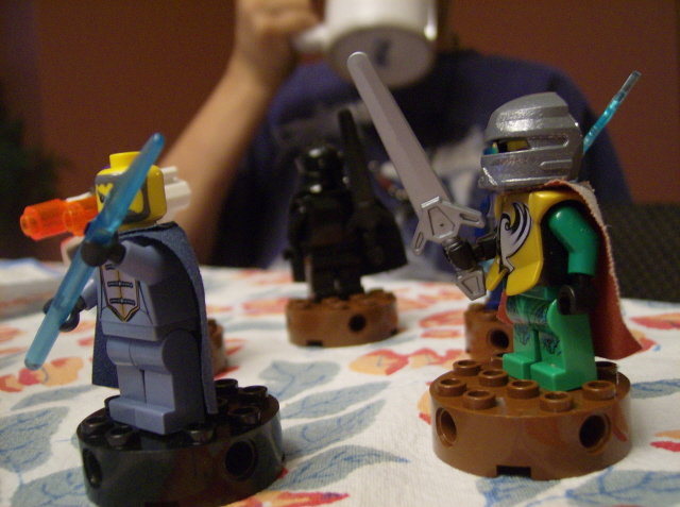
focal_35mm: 36
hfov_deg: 51.5
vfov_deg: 39.5
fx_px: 706
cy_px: 254
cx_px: 340
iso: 200
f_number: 2.8
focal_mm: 6
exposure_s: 1/6.85
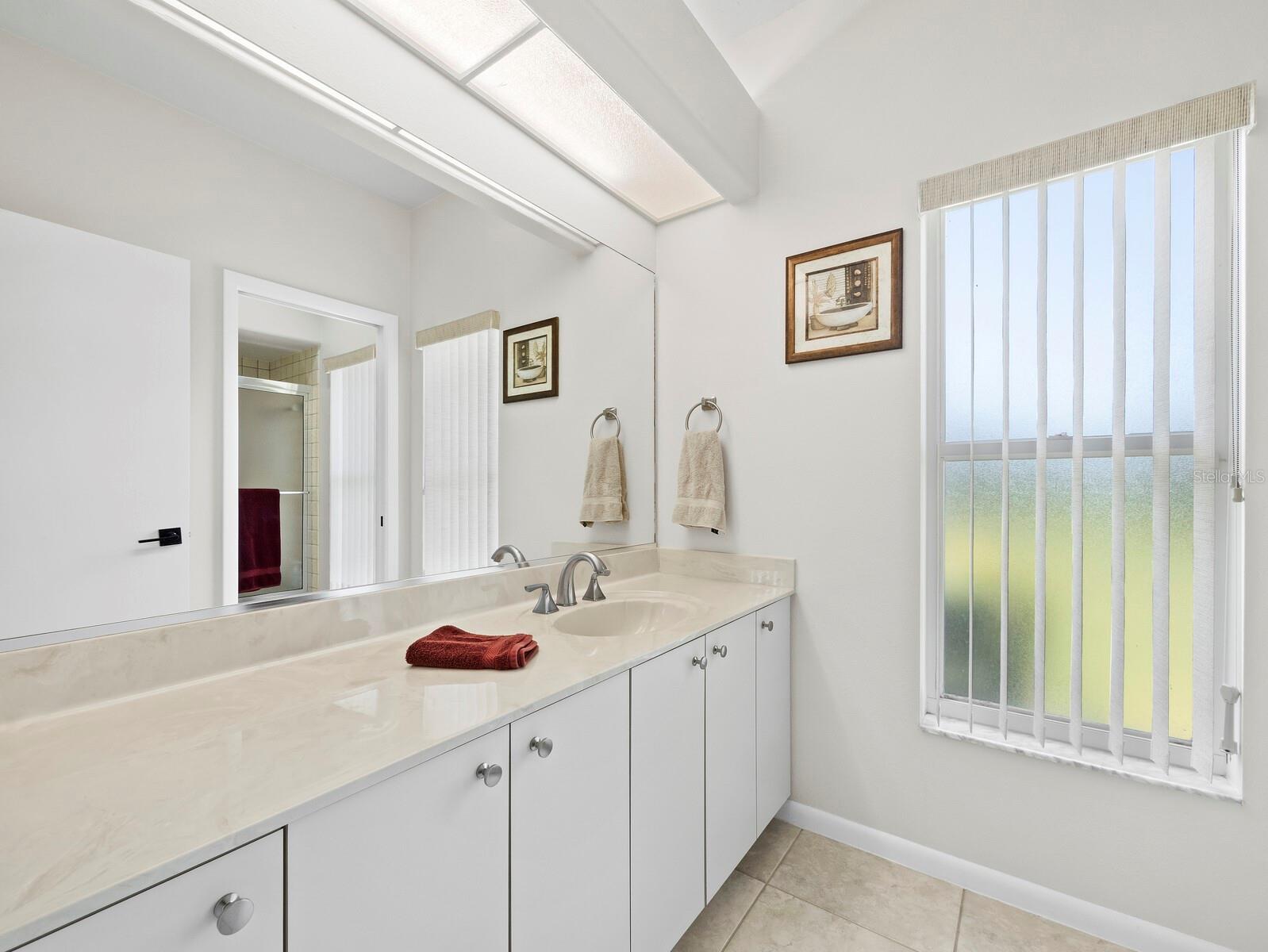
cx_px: 634
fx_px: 513
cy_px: 476
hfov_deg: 102.0
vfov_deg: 85.7
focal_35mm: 14
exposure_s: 1/20
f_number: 10
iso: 500
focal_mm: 7
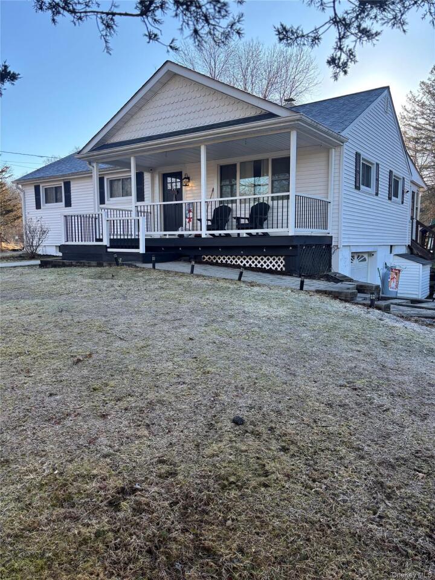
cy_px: 290
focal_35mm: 26
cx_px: 218
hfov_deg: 53.1
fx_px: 436
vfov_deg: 67.3
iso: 50
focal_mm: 5.96
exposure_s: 1/393
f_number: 1.6
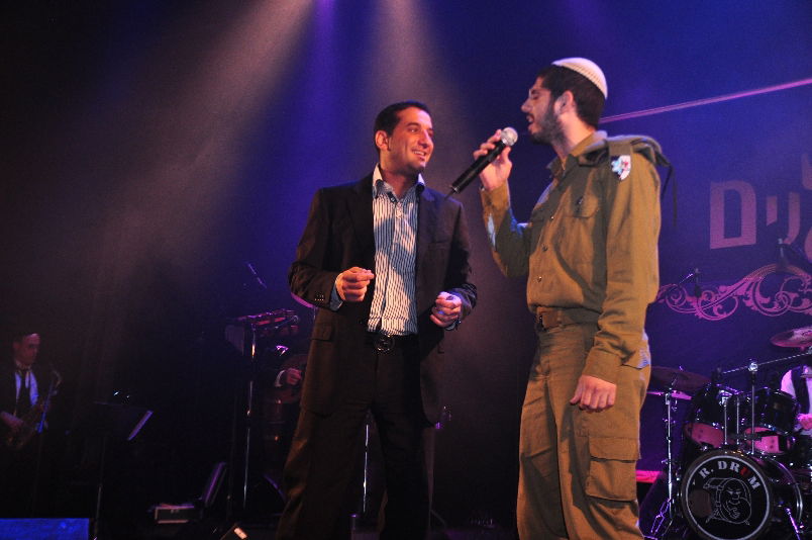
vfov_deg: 26.4
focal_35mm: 51
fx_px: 1149
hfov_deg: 38.9
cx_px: 406
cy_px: 270
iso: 640
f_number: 4.2
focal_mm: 34
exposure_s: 1/160
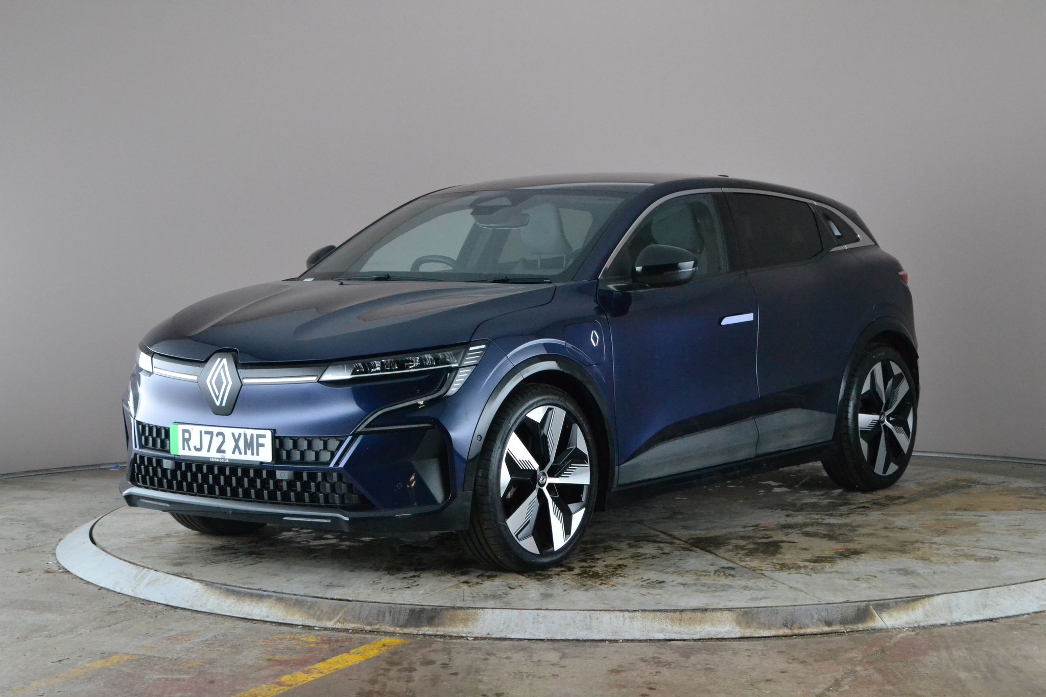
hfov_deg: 29.9
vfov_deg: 20.2
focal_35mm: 68
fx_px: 1961
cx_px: 523
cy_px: 348
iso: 3200
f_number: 11
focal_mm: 45
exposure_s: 1/40
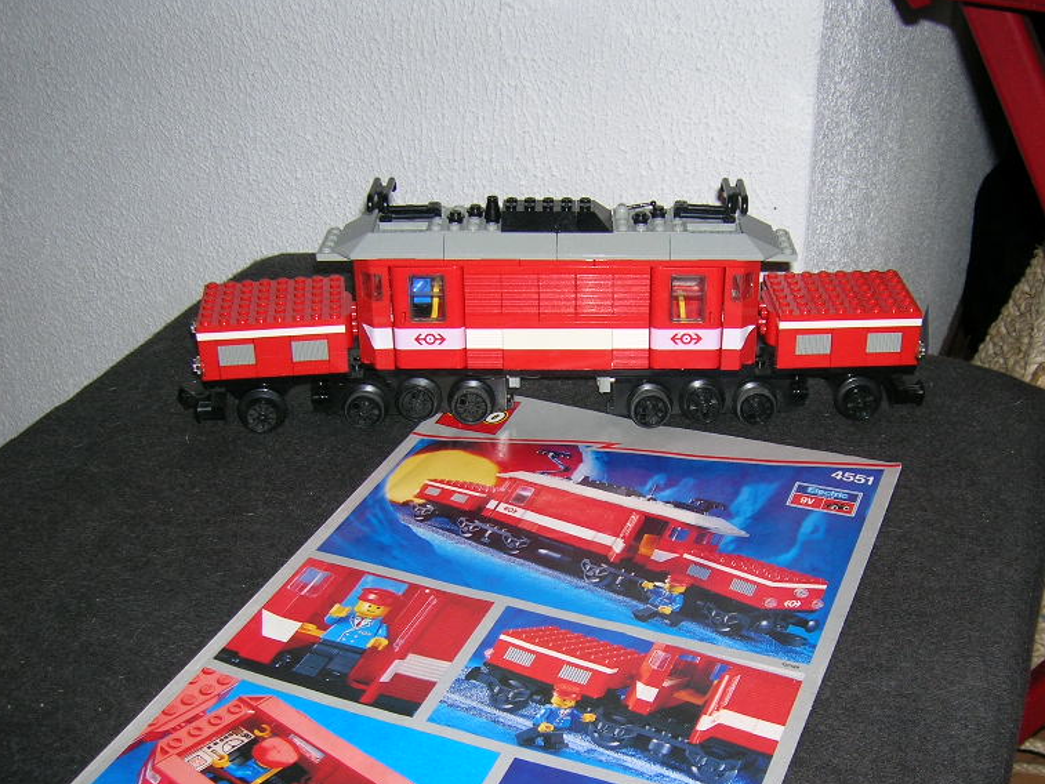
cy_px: 490
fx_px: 1389
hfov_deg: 41.0
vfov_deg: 31.4
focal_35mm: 46
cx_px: 627
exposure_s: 1/60.1
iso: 50
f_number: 2.9
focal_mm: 5.7
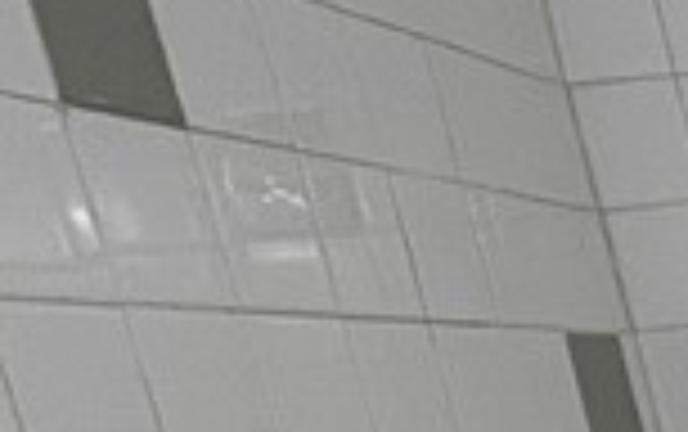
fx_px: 1858
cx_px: 1835
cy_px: 760
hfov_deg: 13.0
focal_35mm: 99
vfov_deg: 12.2
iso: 160
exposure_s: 1/120
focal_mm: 2.22
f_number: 2.2
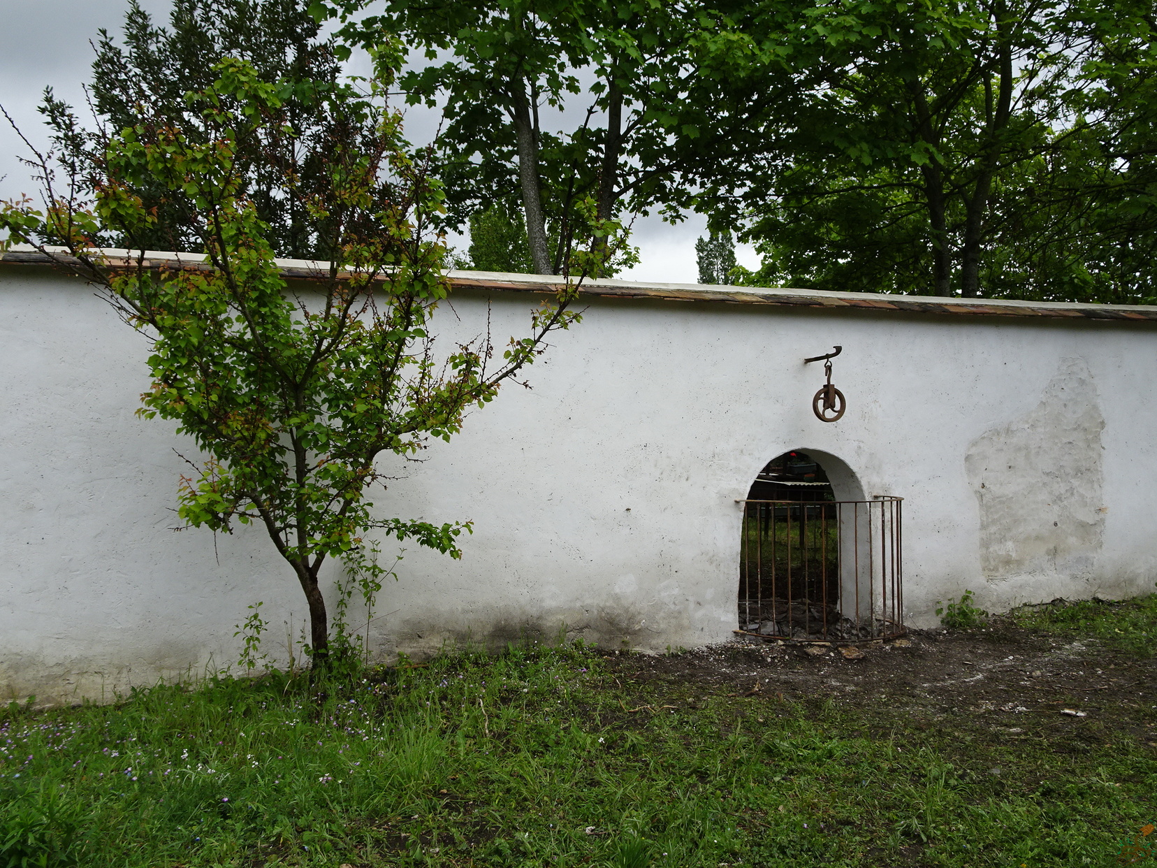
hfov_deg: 61.7
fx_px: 969
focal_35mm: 29
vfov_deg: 48.2
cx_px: 578
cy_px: 434
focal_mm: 4.92
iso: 80
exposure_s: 1/500
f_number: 3.5
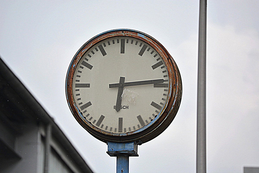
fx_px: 2158
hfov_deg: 6.9
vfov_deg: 4.6
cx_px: 130
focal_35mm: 300
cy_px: 86
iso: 400
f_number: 6.3
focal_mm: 200
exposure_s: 1/2000
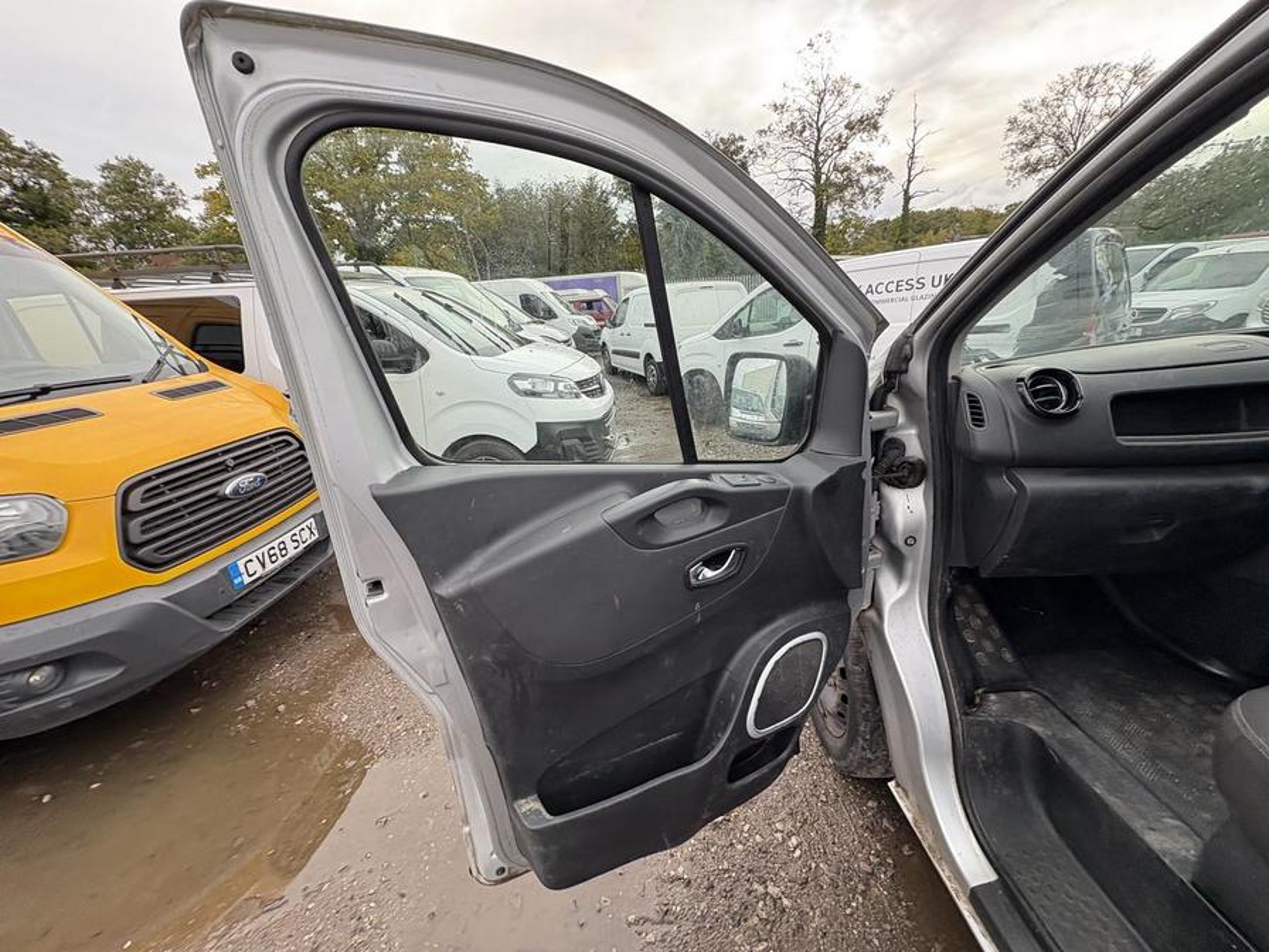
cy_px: 476
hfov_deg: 102.1
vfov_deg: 85.7
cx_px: 634
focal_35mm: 14
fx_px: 513
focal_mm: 2.22
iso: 40
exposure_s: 1/116
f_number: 2.2
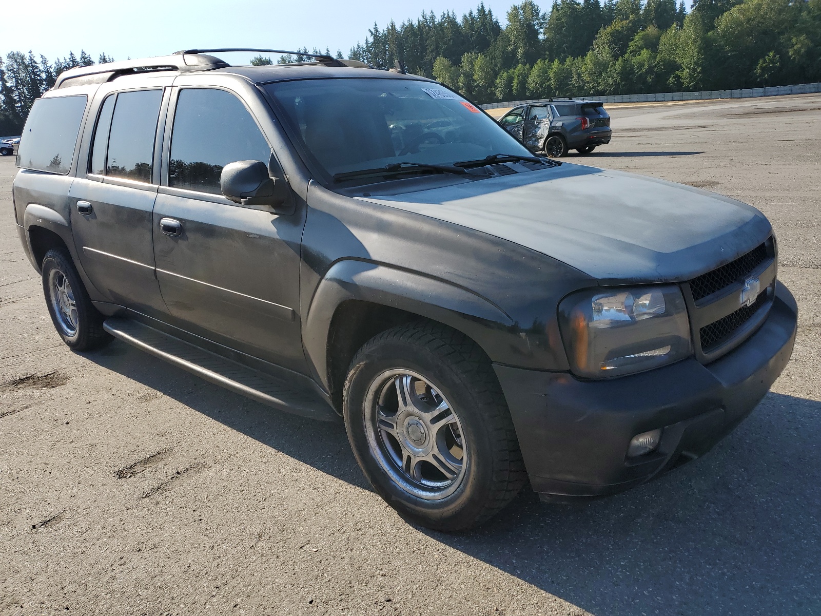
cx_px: 410
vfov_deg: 53.1
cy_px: 308
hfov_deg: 67.3
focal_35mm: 26
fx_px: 617
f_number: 1.5
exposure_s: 1/2500
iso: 50
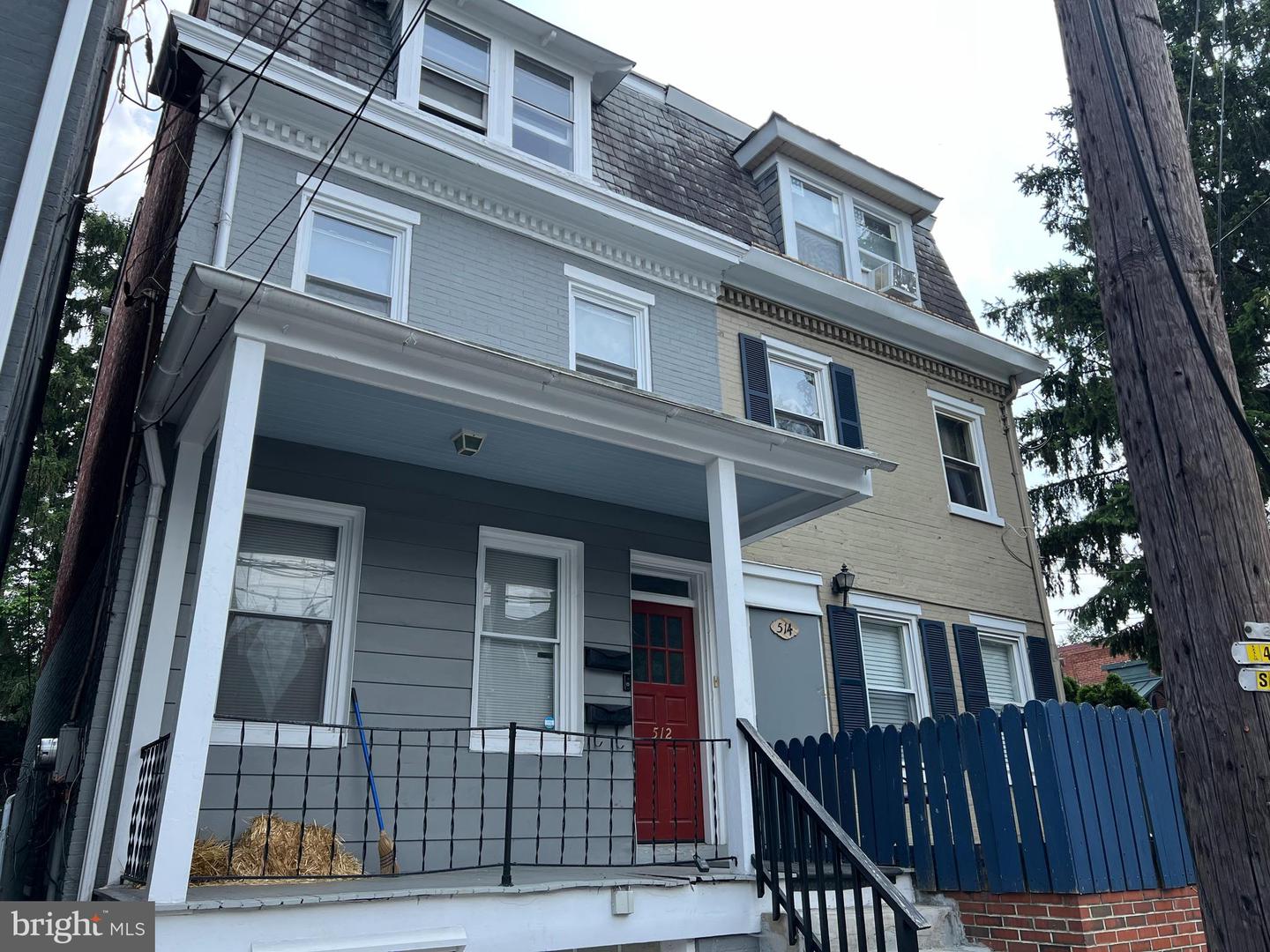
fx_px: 954
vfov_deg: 53.1
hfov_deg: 67.3
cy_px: 476
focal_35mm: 26
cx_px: 635
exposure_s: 1/1511
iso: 50
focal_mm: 5.7
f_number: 1.5
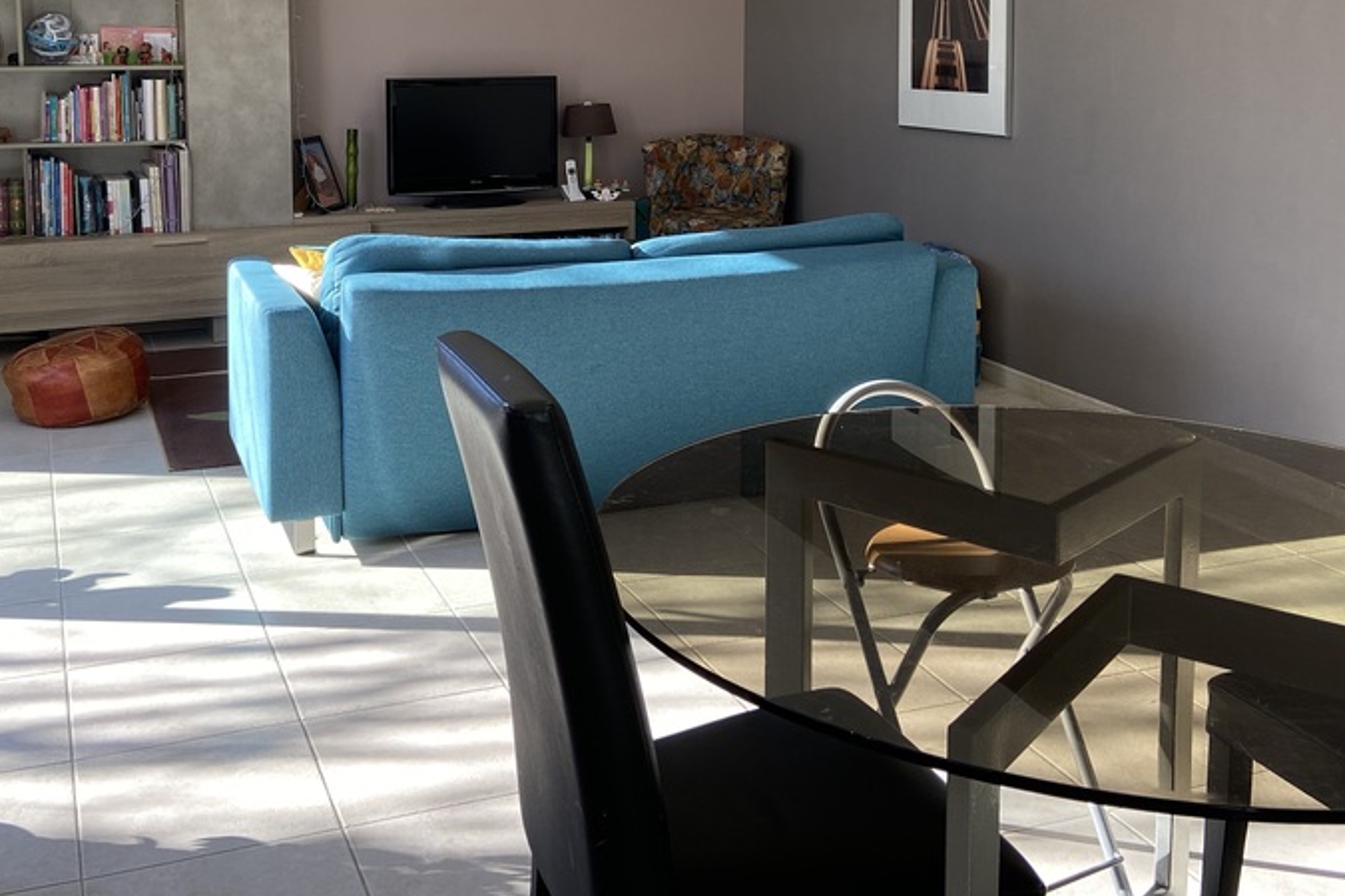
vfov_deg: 31.8
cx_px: 610
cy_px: 177
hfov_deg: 47.3
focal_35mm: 41
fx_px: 1532
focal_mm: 4.25
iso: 32
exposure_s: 1/123
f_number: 1.8
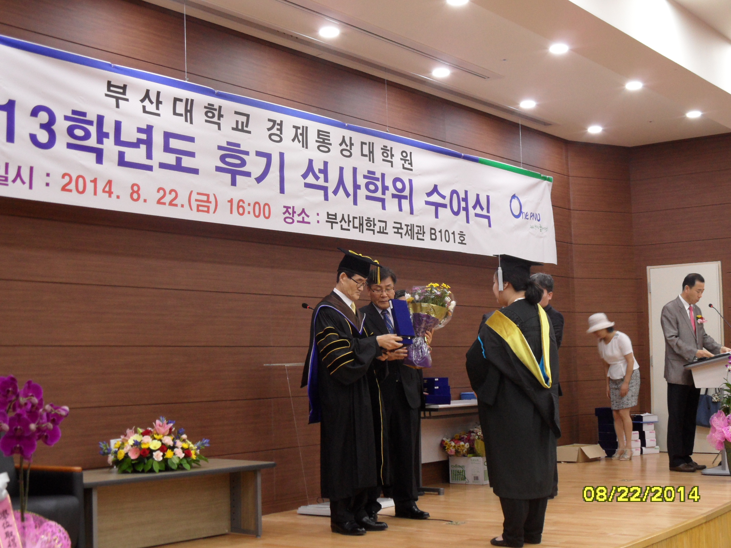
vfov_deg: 29.1
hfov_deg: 38.2
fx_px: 1056
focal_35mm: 50
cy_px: 274
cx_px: 366
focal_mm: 8.2
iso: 200
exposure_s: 1/20
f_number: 3.8
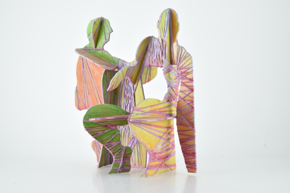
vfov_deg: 19.7
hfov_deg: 29.2
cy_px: 96
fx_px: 556
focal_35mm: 69
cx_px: 145
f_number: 5.6
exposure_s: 1/125
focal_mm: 46
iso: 800
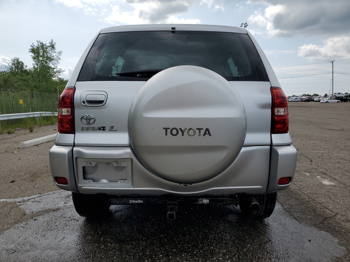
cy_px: 131
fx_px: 263
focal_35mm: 26
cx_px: 175
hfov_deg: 67.3
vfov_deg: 53.1
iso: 50
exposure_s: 1/5000
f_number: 1.5
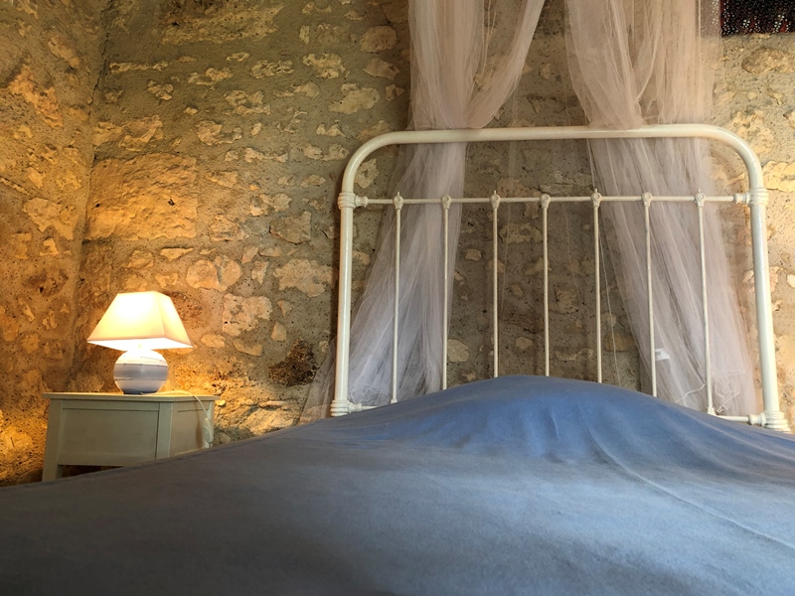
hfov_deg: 63.4
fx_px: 643
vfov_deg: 49.7
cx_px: 398
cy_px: 298
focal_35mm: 28
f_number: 1.8
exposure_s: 1/20
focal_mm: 4
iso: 40
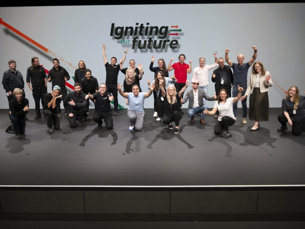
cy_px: 114
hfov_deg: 59.9
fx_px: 264
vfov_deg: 46.8
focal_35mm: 30
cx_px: 152
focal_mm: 15
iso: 500
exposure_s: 1/60
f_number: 3.6
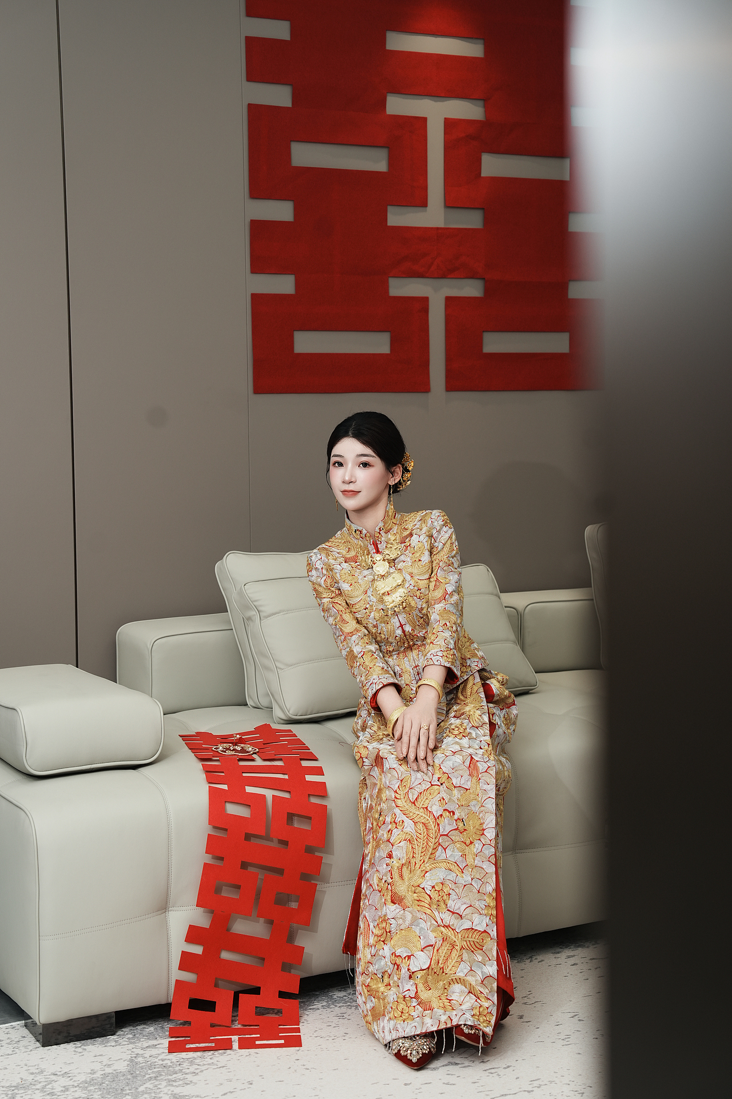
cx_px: 366
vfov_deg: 32.9
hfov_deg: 22.3
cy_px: 550
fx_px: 1860
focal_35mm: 61
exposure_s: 1/125
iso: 200
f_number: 4.5
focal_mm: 61
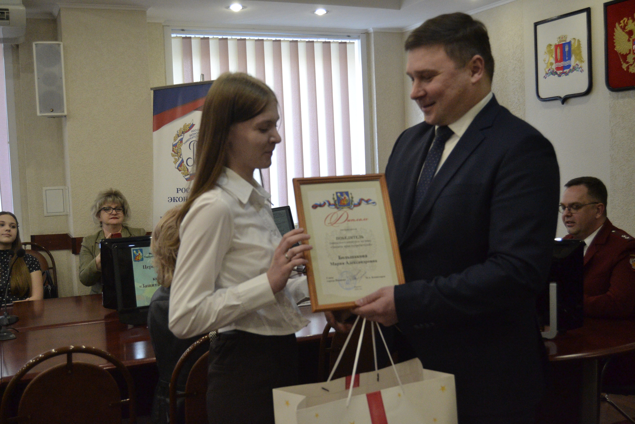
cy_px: 212
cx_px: 318
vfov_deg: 34.2
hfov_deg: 49.6
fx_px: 688
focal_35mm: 39
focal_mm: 26
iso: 3200
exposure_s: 1/500
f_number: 4
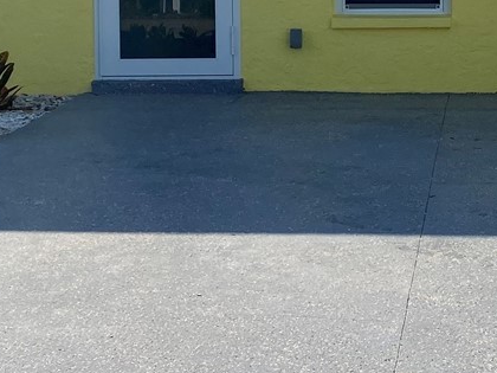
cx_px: 493
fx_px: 1421
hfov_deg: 19.3
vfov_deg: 14.7
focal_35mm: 99
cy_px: 7
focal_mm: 4.25
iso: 32
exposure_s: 1/2890
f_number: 1.8
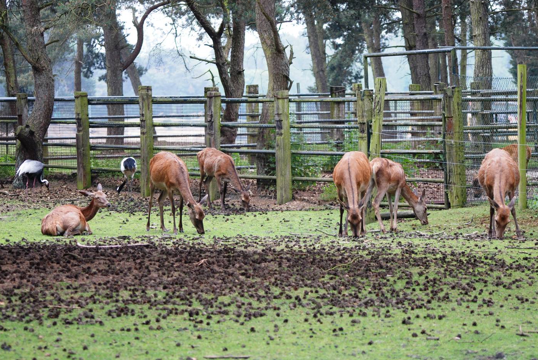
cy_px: 160
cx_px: 262
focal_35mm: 189
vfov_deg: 7.3
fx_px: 2828
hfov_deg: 10.9
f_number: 4.2
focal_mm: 110
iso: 200
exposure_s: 1/250
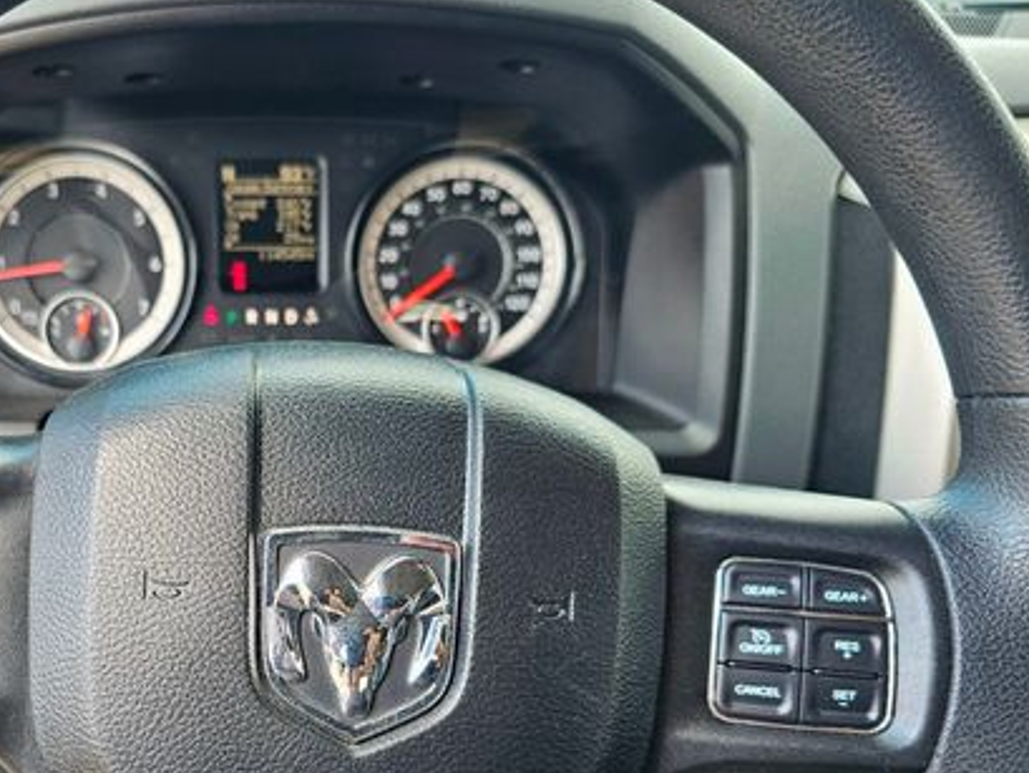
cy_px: 534
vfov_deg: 39.1
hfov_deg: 49.6
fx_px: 1070
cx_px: 274
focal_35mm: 36
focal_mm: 6.3
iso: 50
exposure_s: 1/120
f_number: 1.7
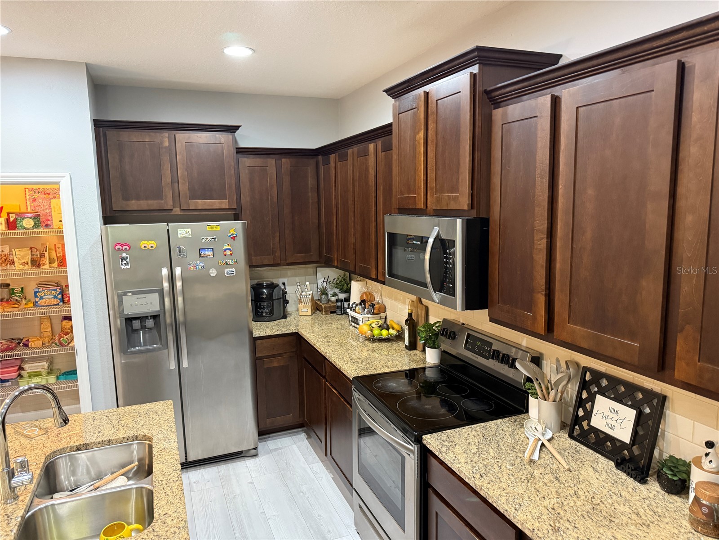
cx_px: 360
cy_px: 270
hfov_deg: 71.6
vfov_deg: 56.8
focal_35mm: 24
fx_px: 498
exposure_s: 1/60
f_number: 1.78
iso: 640
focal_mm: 6.76
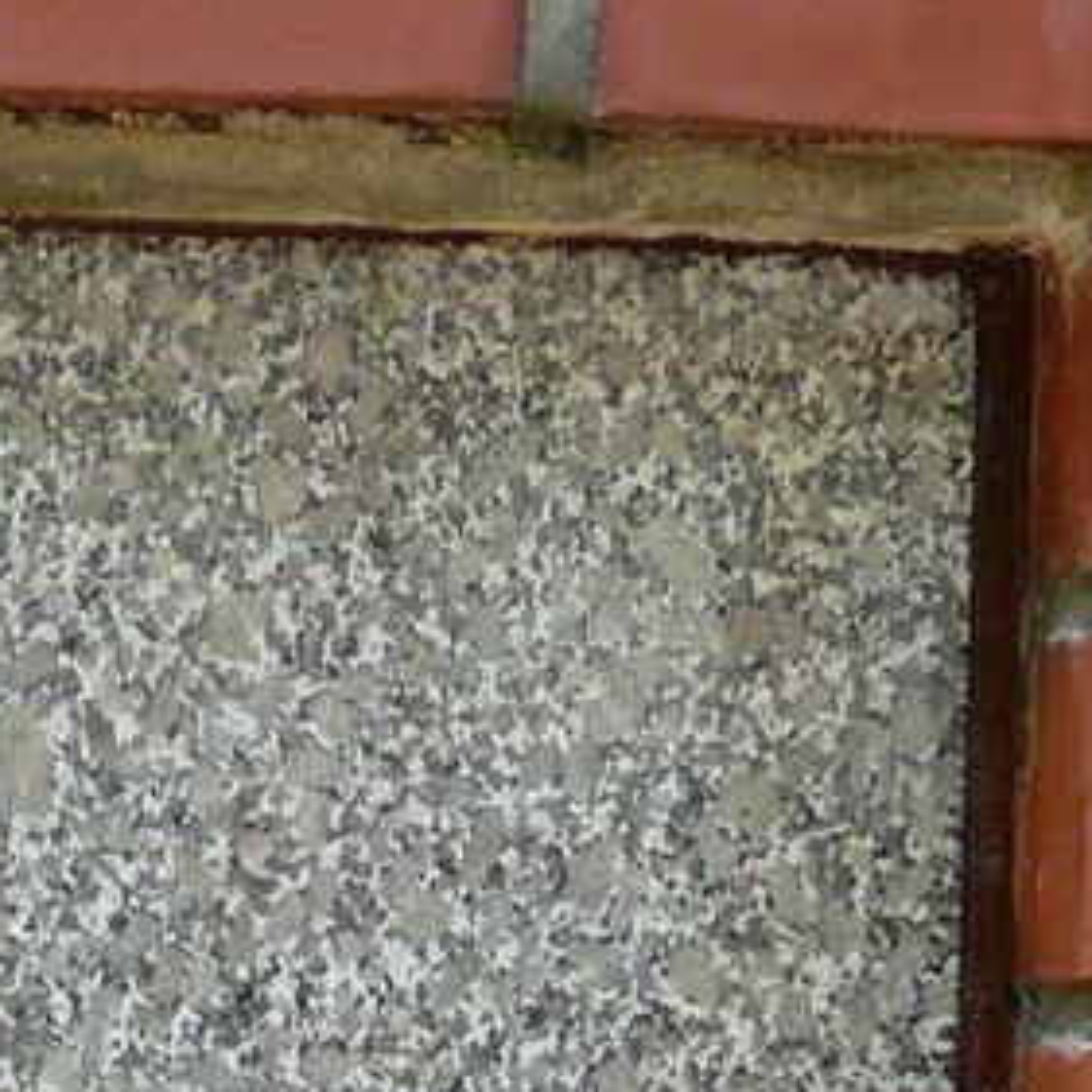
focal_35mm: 132
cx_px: 8
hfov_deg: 13.1
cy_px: 1459
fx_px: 4711
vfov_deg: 12.8
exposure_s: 1/60
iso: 100
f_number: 2.8
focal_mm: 4.6
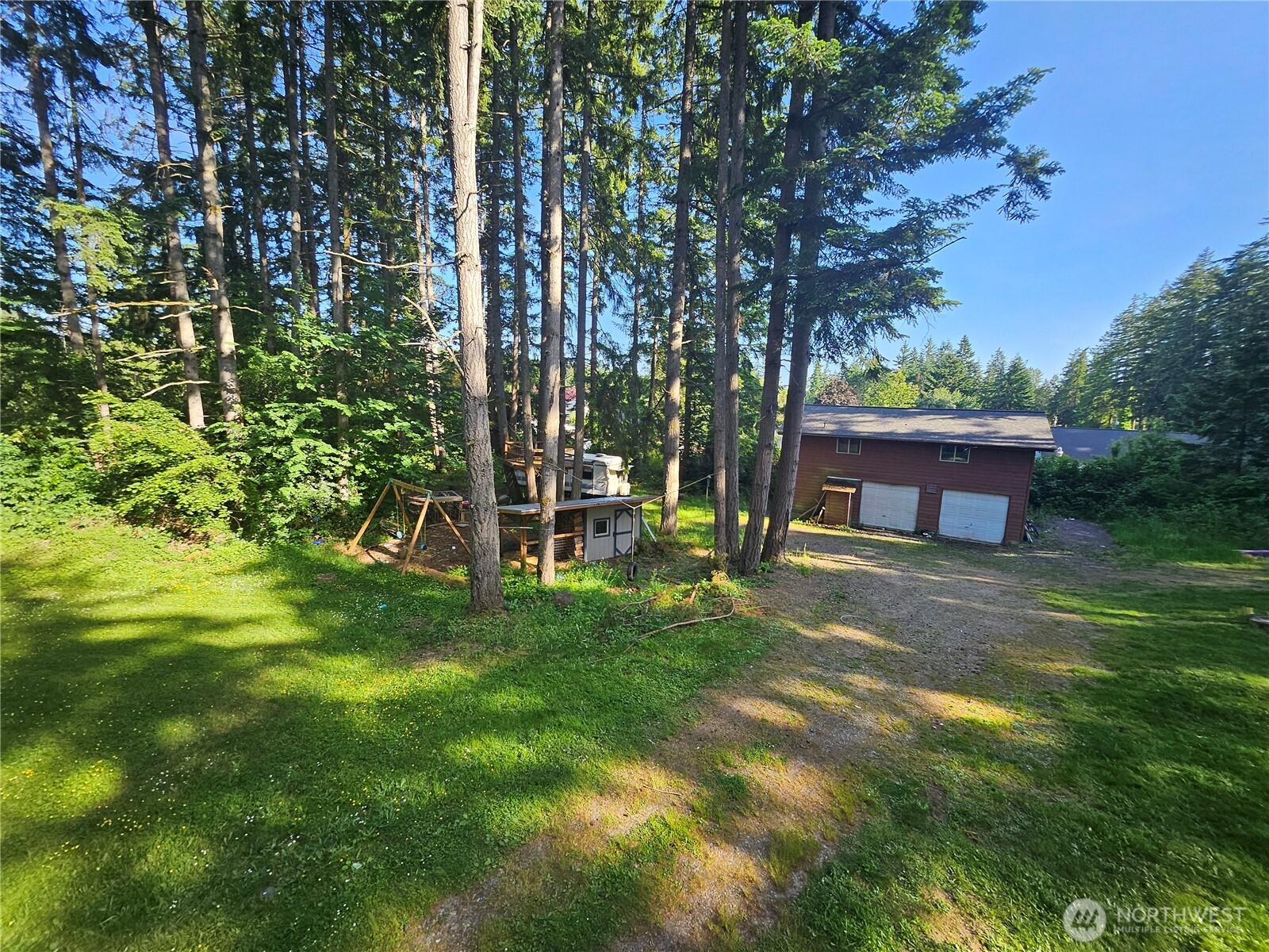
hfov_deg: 106.2
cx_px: 634
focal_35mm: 13
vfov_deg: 89.9
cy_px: 476
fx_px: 477
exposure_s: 1/190
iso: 32
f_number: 2.2
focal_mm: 1.74
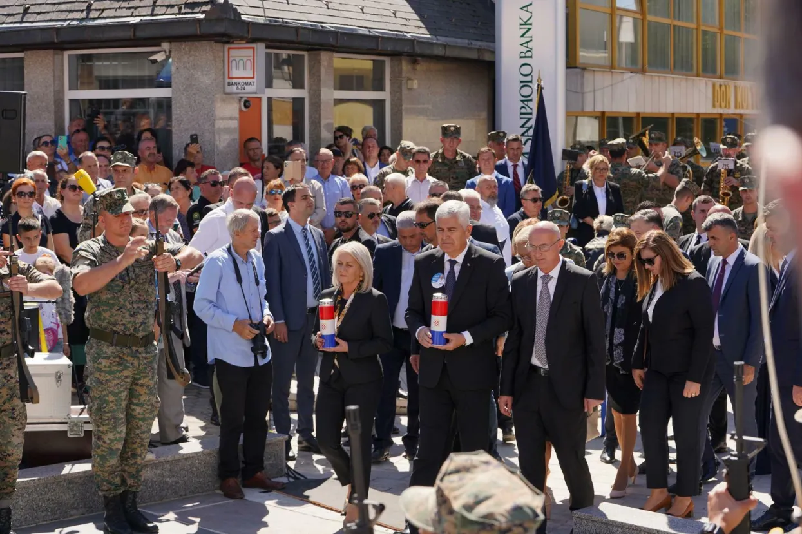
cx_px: 401
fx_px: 1559
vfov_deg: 19.4
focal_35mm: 70
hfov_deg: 28.9
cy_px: 267
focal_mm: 70
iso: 100
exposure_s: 1/250
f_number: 7.1
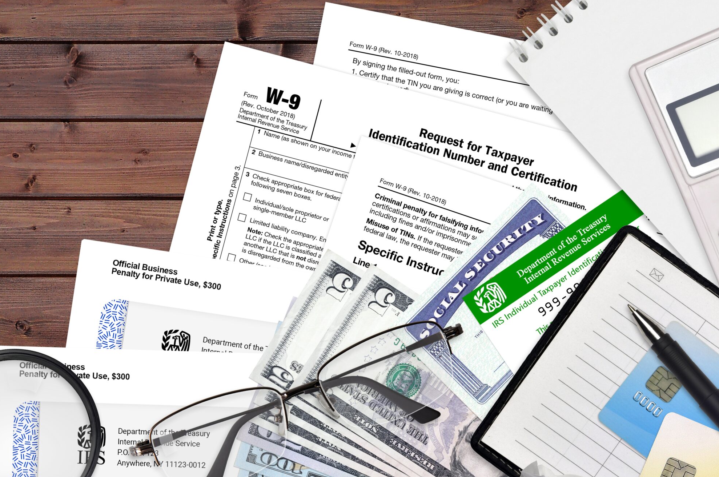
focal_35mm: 66
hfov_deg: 30.6
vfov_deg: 20.5
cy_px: 238
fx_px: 1316
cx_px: 344
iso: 100
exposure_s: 1/500
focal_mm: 34
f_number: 10
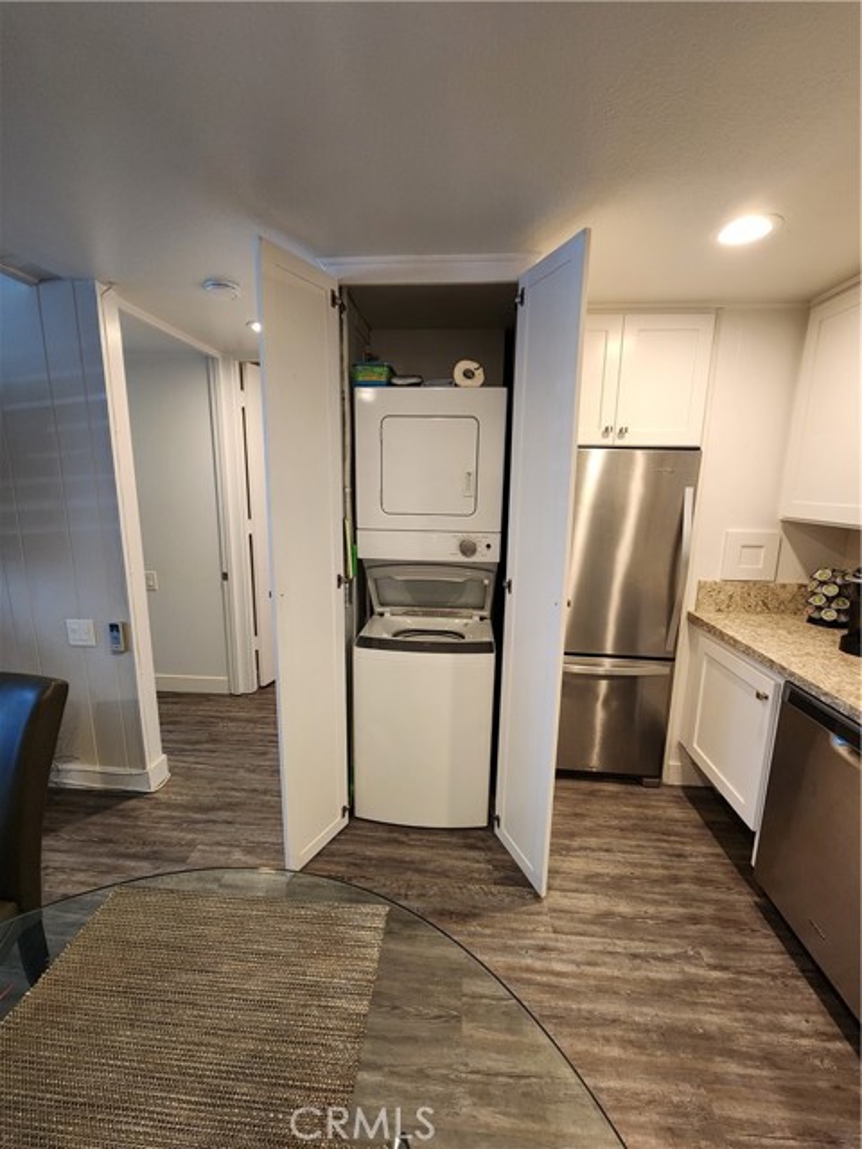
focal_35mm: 13
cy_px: 574
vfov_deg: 106.2
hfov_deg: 89.9
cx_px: 431
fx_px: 432
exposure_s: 1/60
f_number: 2.2
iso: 320
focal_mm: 2.2
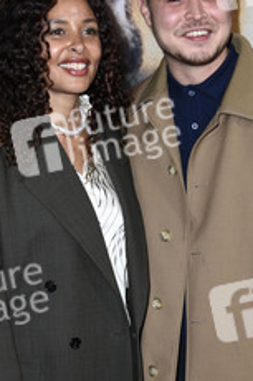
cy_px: 220
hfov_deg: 12.7
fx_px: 1140
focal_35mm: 108
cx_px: 144
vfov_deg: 18.9
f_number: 5.6
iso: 1000
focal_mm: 62
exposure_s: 1/250
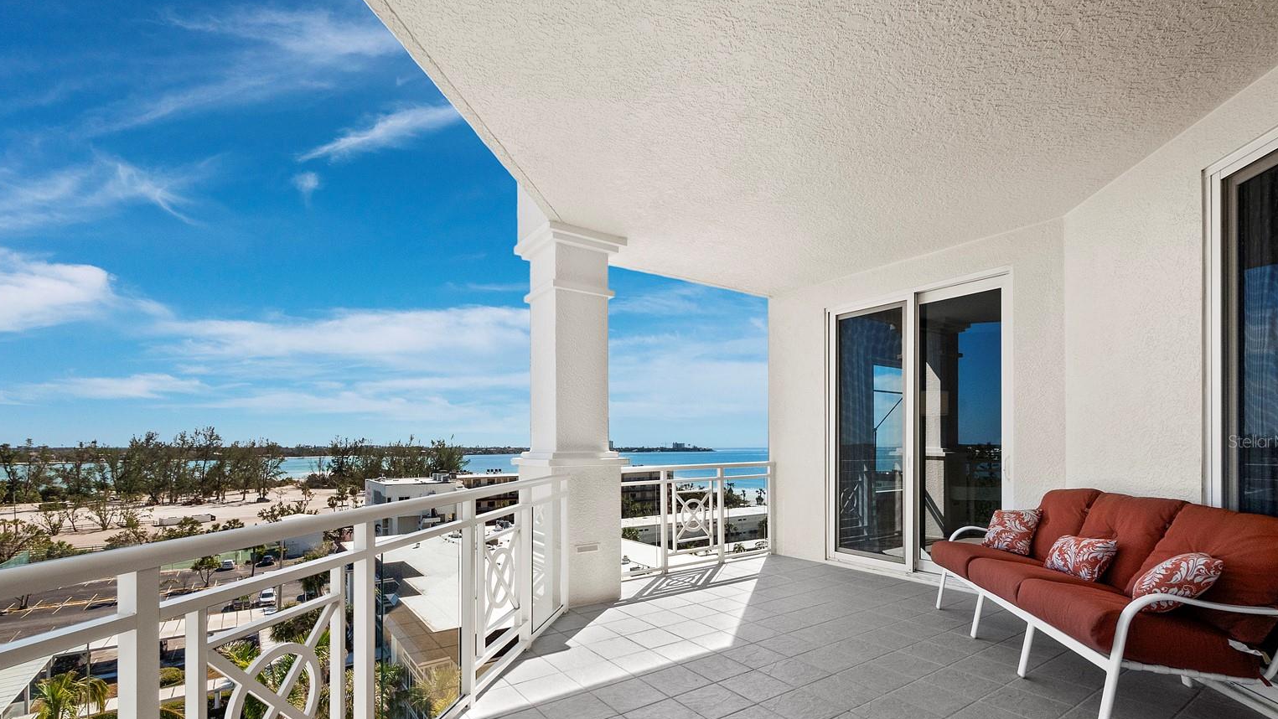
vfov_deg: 66.3
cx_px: 637
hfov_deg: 99.4
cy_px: 441
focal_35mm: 16
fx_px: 542
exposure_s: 1/160
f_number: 11
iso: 400
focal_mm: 7
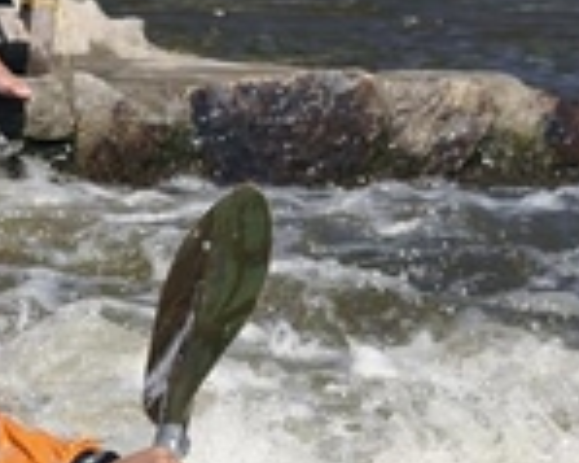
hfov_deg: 8.1
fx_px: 4059
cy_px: 541
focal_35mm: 237
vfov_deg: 6.5
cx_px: -155
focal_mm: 38
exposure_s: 1/1250
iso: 200
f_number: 6.3
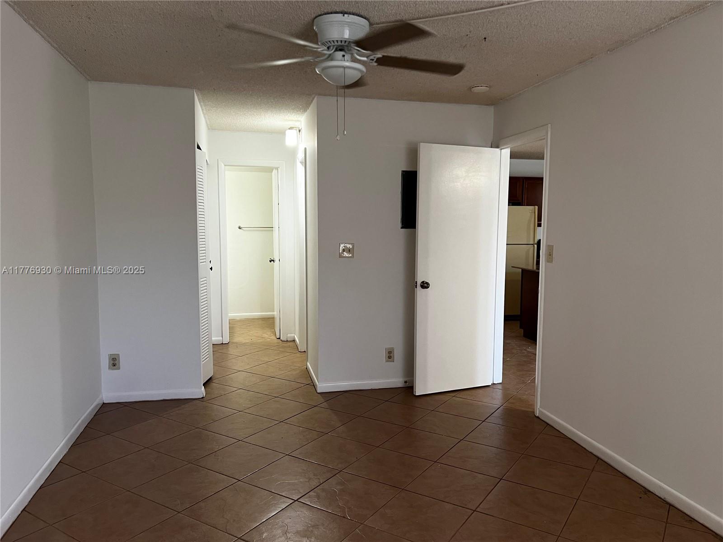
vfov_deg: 53.1
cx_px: 362
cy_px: 271
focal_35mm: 26
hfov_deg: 67.3
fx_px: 543
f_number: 1.5
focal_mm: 5.7
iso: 125
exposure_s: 1/93
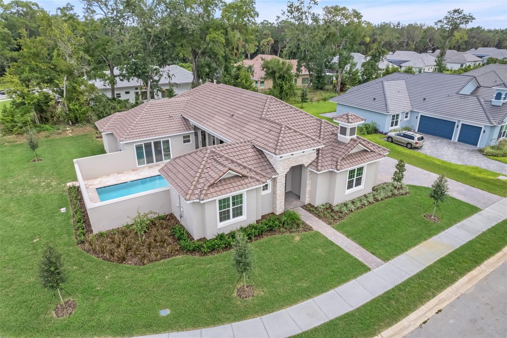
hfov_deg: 78.6
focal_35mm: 22
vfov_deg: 57.2
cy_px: 169
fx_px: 310
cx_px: 254
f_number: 2.8
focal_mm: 8.38
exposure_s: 1/30
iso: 120
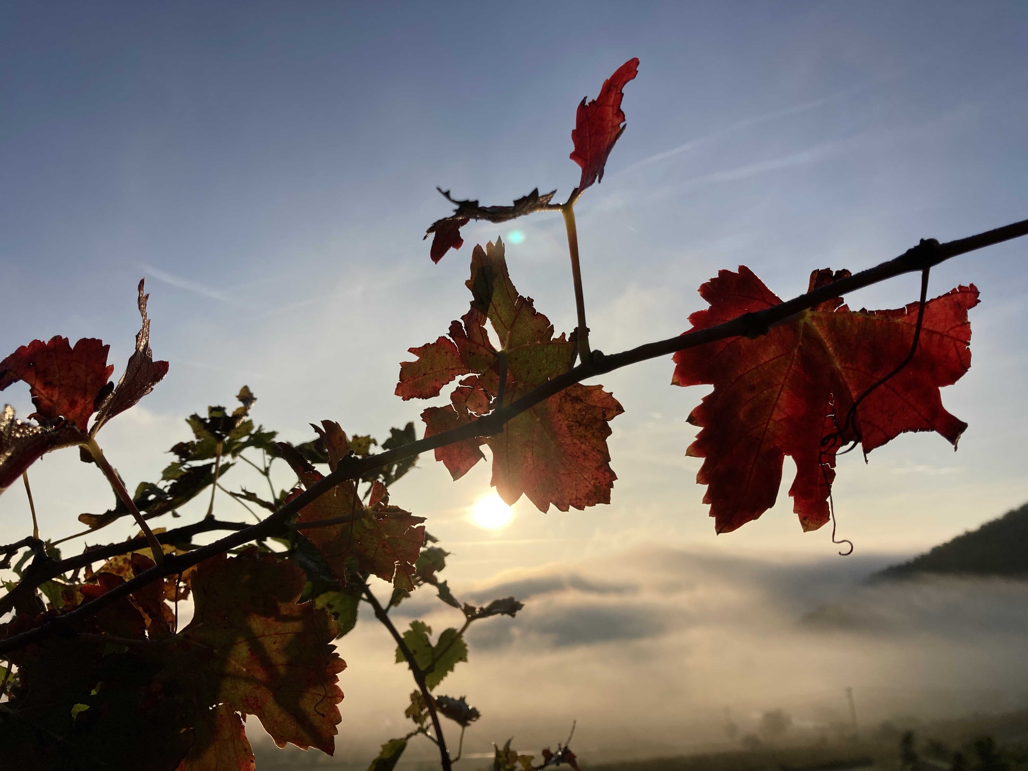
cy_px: 386
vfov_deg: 49.7
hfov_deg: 63.4
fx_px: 832
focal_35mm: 28
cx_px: 514
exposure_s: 1/4000
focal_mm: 3.99
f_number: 1.8
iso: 20
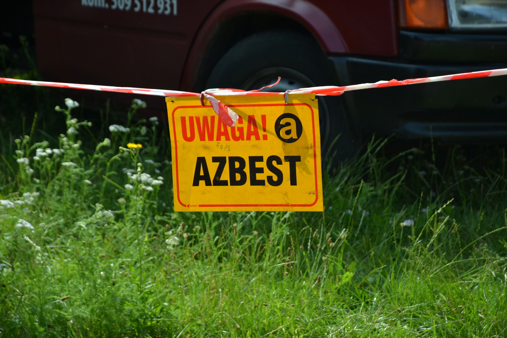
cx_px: 254
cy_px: 169
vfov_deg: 8.7
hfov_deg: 13.0
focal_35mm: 158
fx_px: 2218
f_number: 5.6
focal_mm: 105
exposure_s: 1/500
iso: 280
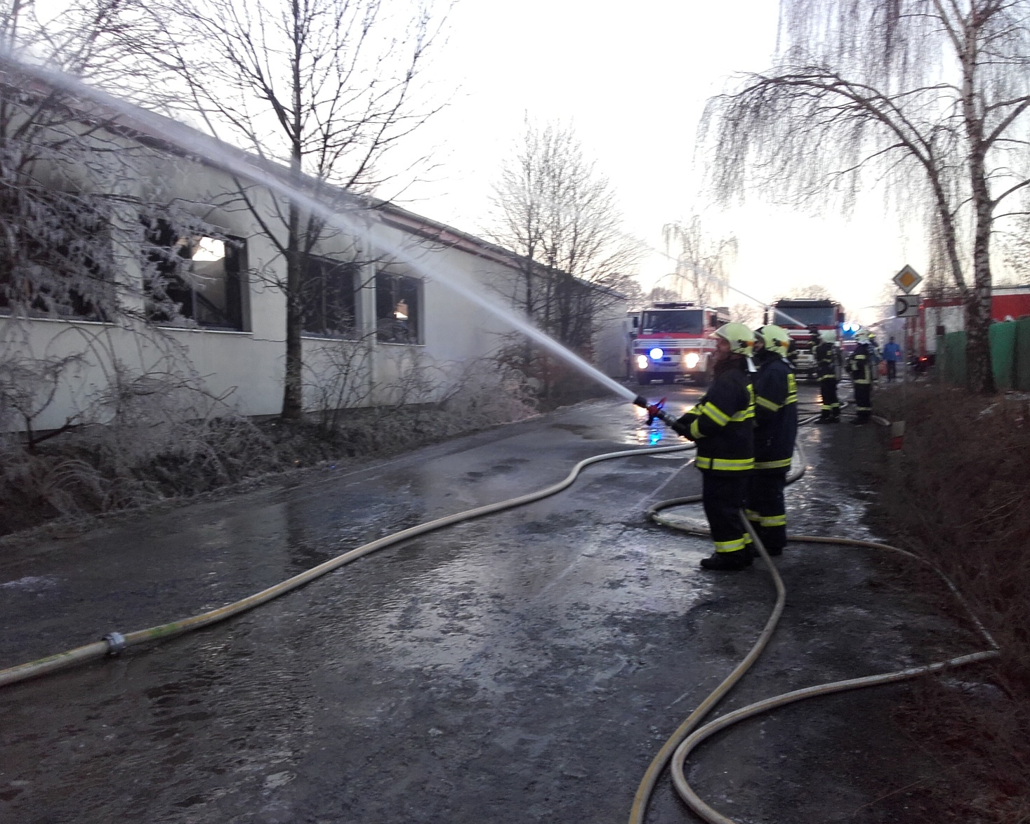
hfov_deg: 54.2
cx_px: 482
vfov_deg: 44.6
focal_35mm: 33
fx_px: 1006
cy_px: 416
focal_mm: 3.31
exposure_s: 1/50
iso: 60
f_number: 2.2
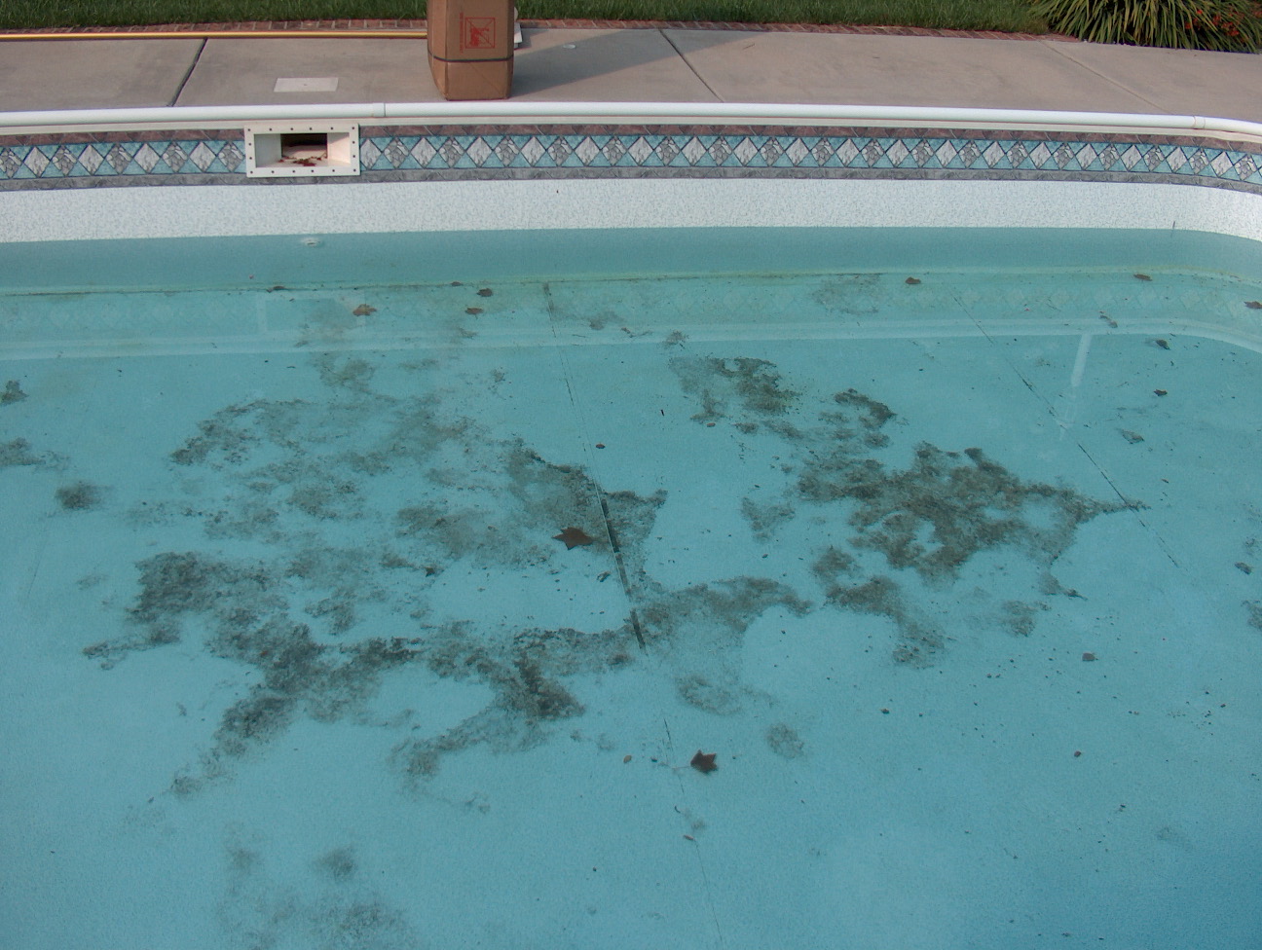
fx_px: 1351
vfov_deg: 38.8
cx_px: 631
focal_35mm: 37
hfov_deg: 50.1
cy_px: 475
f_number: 4.8
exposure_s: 1/633
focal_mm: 7.6
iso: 100
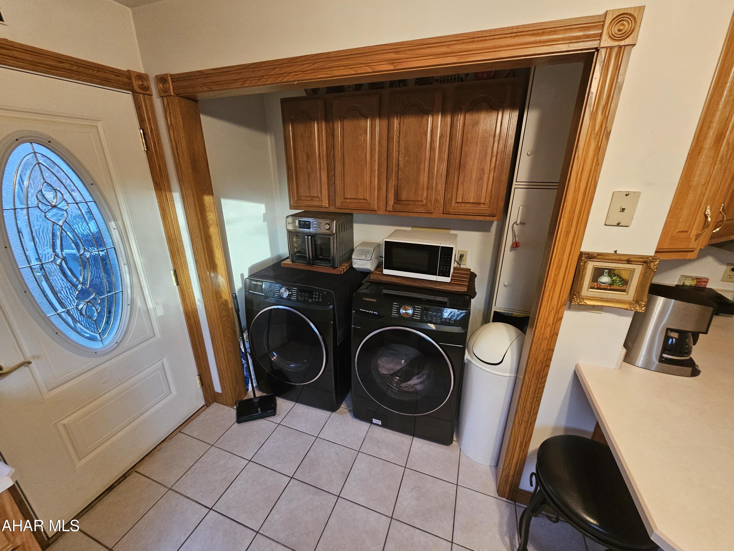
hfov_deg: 106.2
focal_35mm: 13
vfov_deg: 89.9
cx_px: 367
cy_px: 276
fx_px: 276
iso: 320
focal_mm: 2.2
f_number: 2.2
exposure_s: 1/30
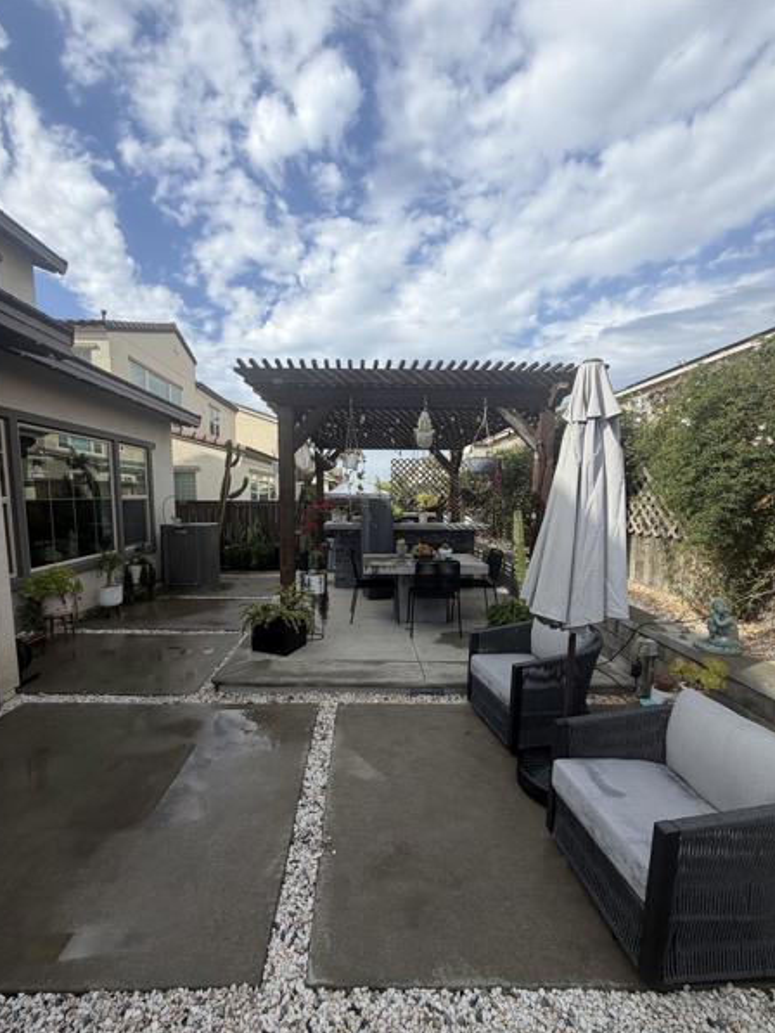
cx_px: 363
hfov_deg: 81.7
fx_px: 448
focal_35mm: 15
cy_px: 550
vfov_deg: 98.0
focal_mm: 2.22
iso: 25
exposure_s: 1/770
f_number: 2.2
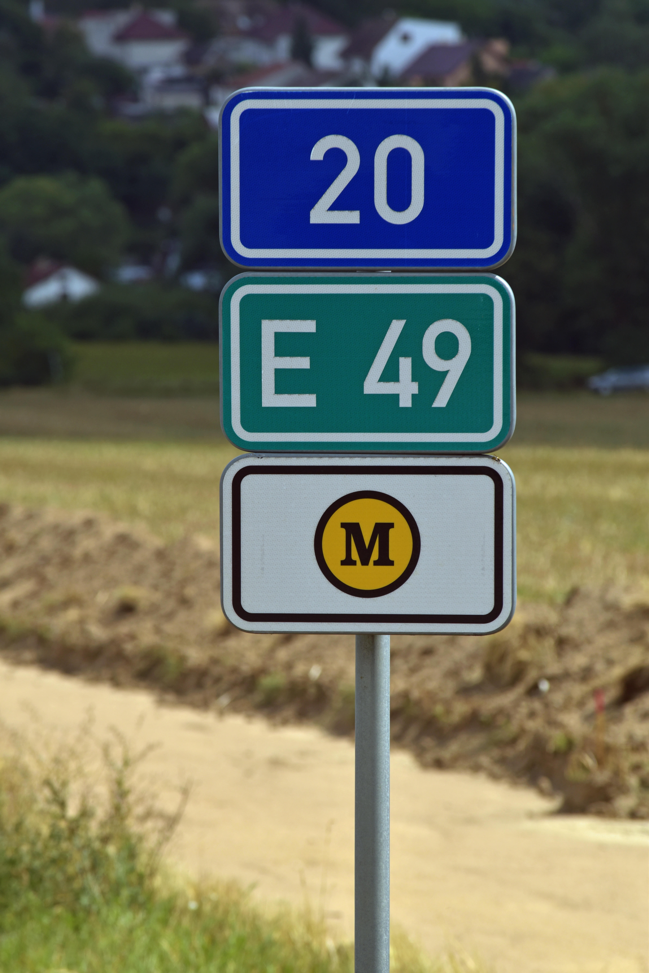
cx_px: 324
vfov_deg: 6.9
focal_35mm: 300
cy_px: 486
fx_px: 8112
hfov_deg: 4.6
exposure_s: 1/400
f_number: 6.3
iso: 100
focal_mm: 200
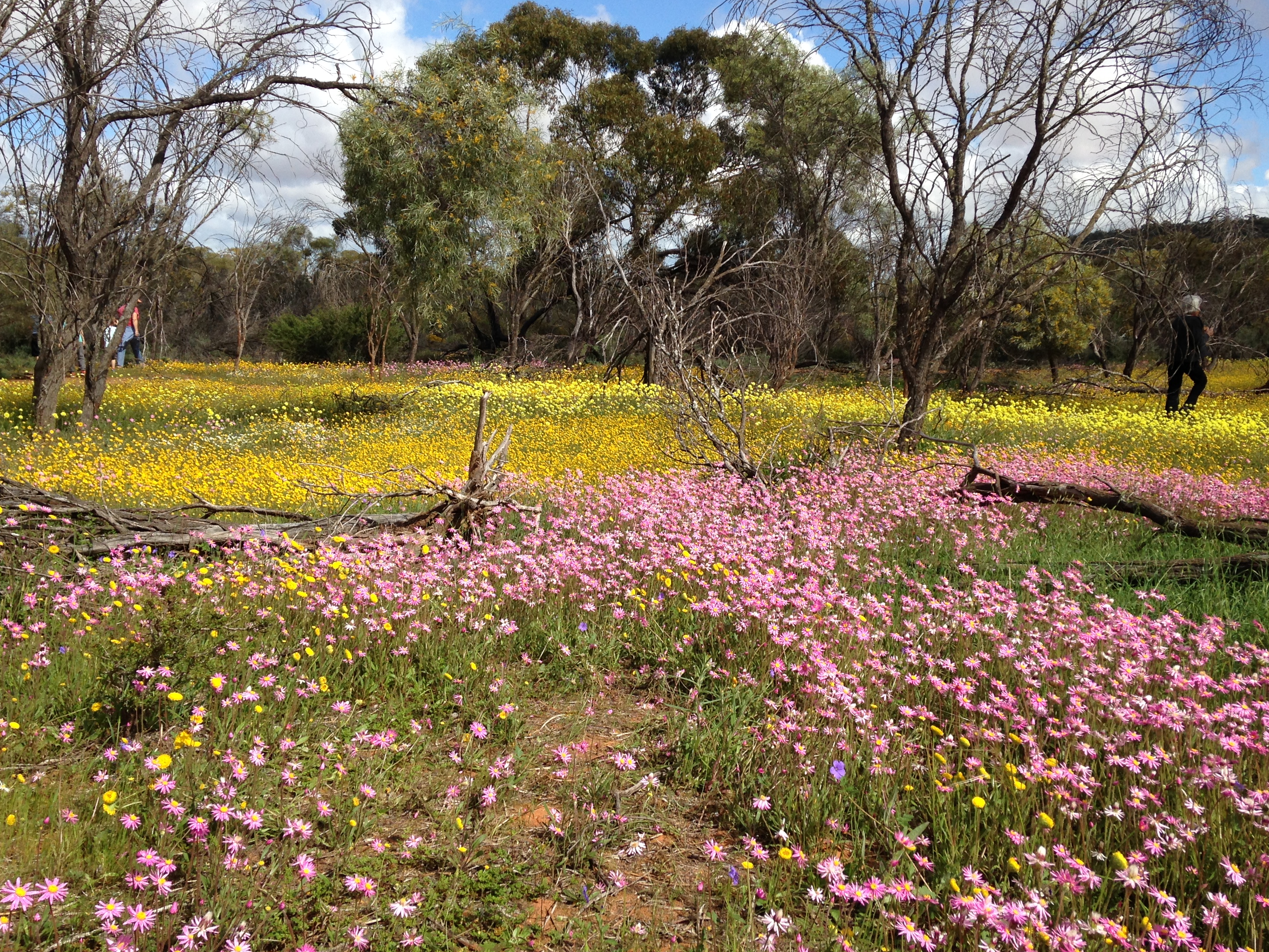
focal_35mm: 37
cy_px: 461
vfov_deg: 38.7
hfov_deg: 50.1
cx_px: 665
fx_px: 1356
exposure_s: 1/1550
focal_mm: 4.12
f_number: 2.4
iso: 50
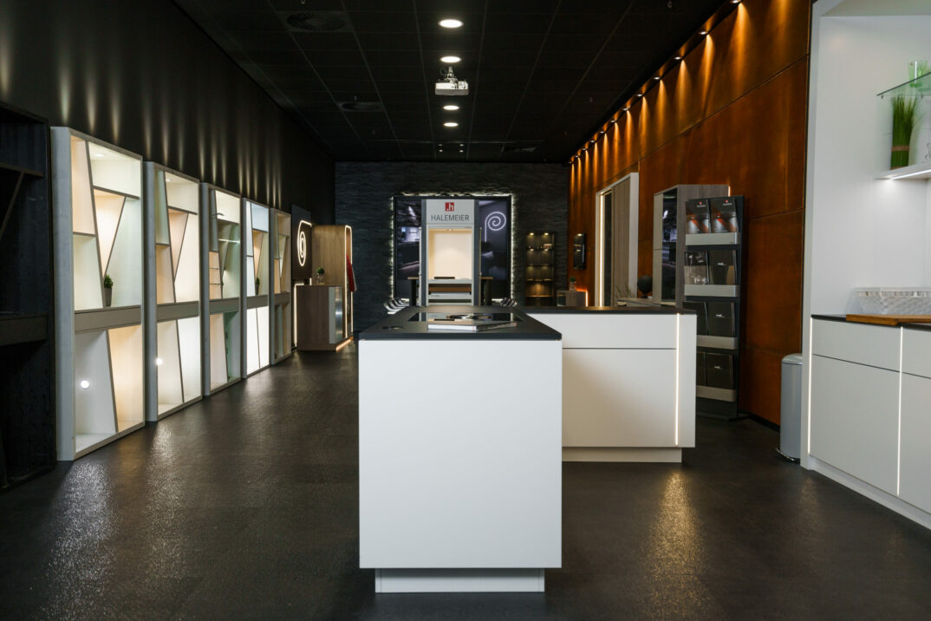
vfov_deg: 41.1
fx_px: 827
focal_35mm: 32
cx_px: 466
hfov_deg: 58.7
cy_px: 310
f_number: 4
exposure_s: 1/160
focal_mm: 32
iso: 400
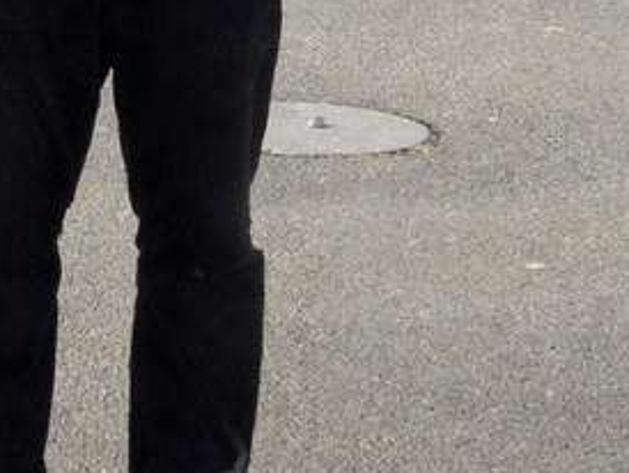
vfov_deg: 8.3
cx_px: -227
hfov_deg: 11.0
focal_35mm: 175
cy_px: -241
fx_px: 3183
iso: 80
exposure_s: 1/350
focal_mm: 8.2
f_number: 3.8
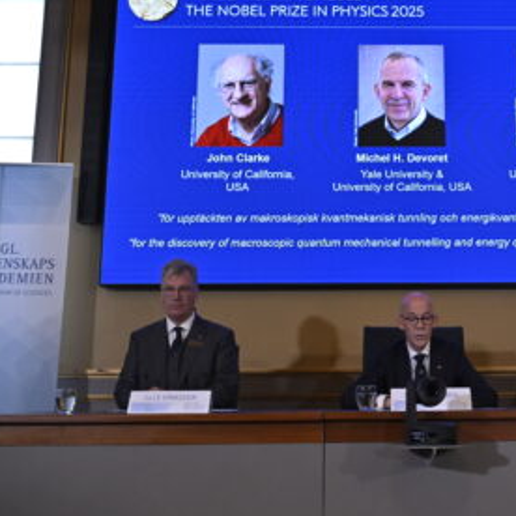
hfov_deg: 34.0
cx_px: 394
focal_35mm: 49
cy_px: 233
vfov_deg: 34.8
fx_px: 823
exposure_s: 1/125
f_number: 4
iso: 3200
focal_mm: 30.5
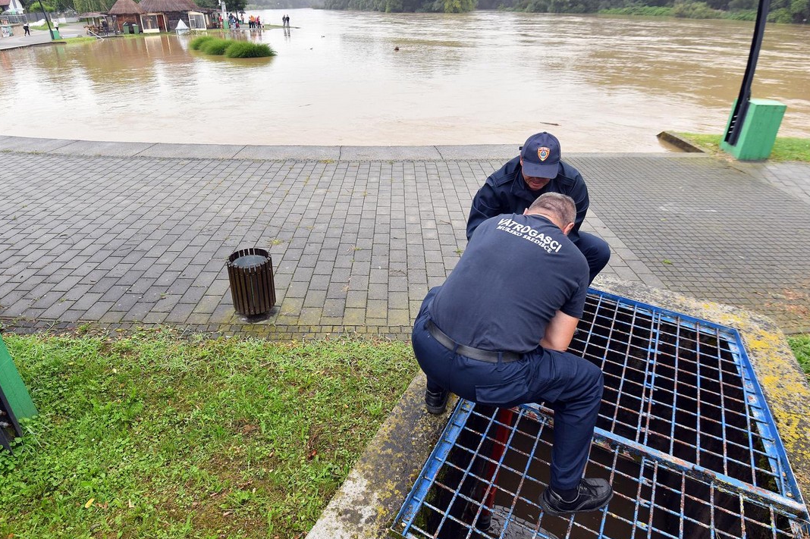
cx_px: 361
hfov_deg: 89.7
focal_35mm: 18
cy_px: 238
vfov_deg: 67.1
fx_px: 405
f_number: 5
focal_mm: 16
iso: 640
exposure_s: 1/160
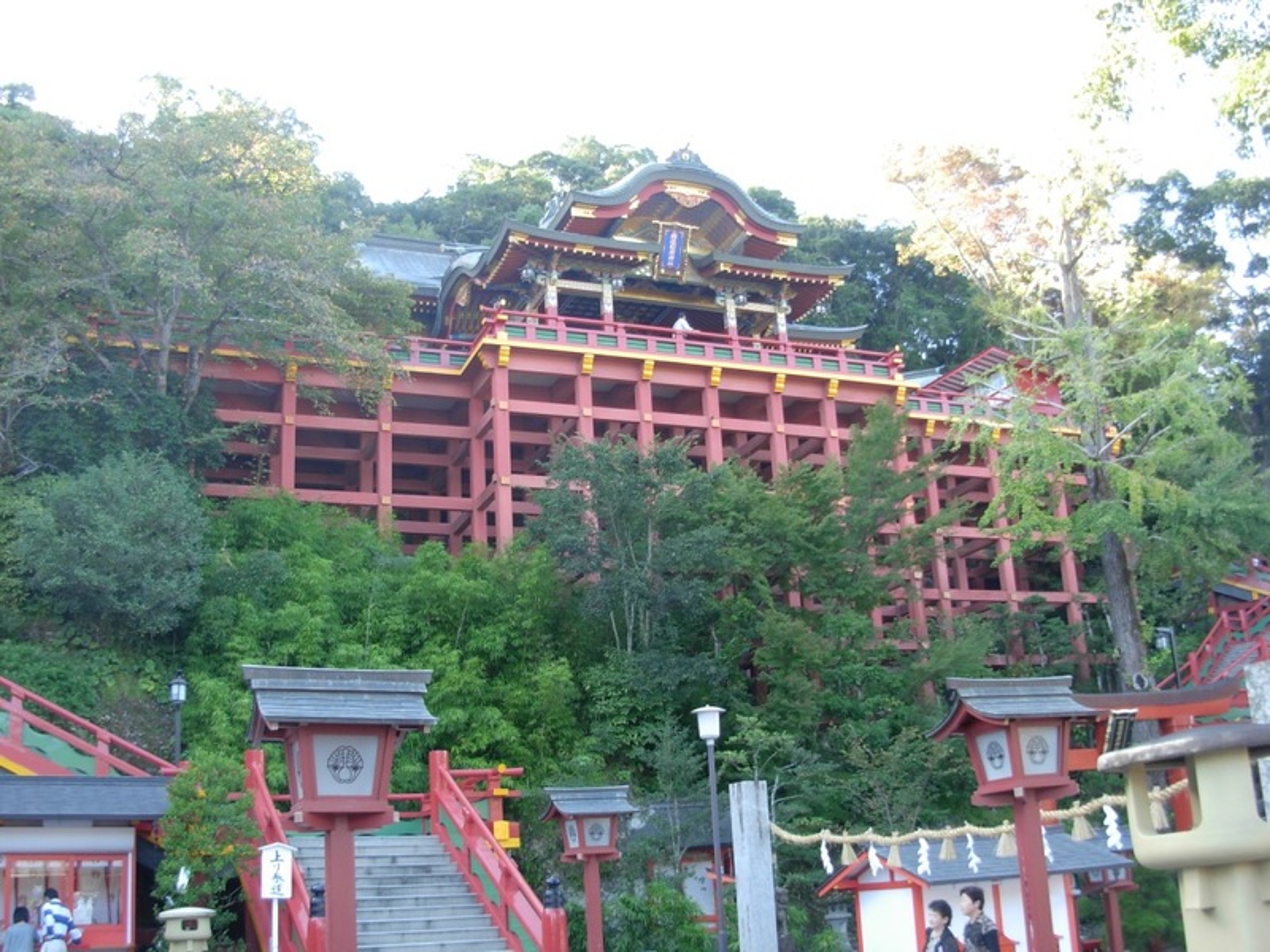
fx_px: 1394
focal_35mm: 38
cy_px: 476
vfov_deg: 37.7
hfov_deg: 49.0
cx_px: 635
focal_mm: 6.3
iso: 79
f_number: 2.9
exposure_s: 1/45.2
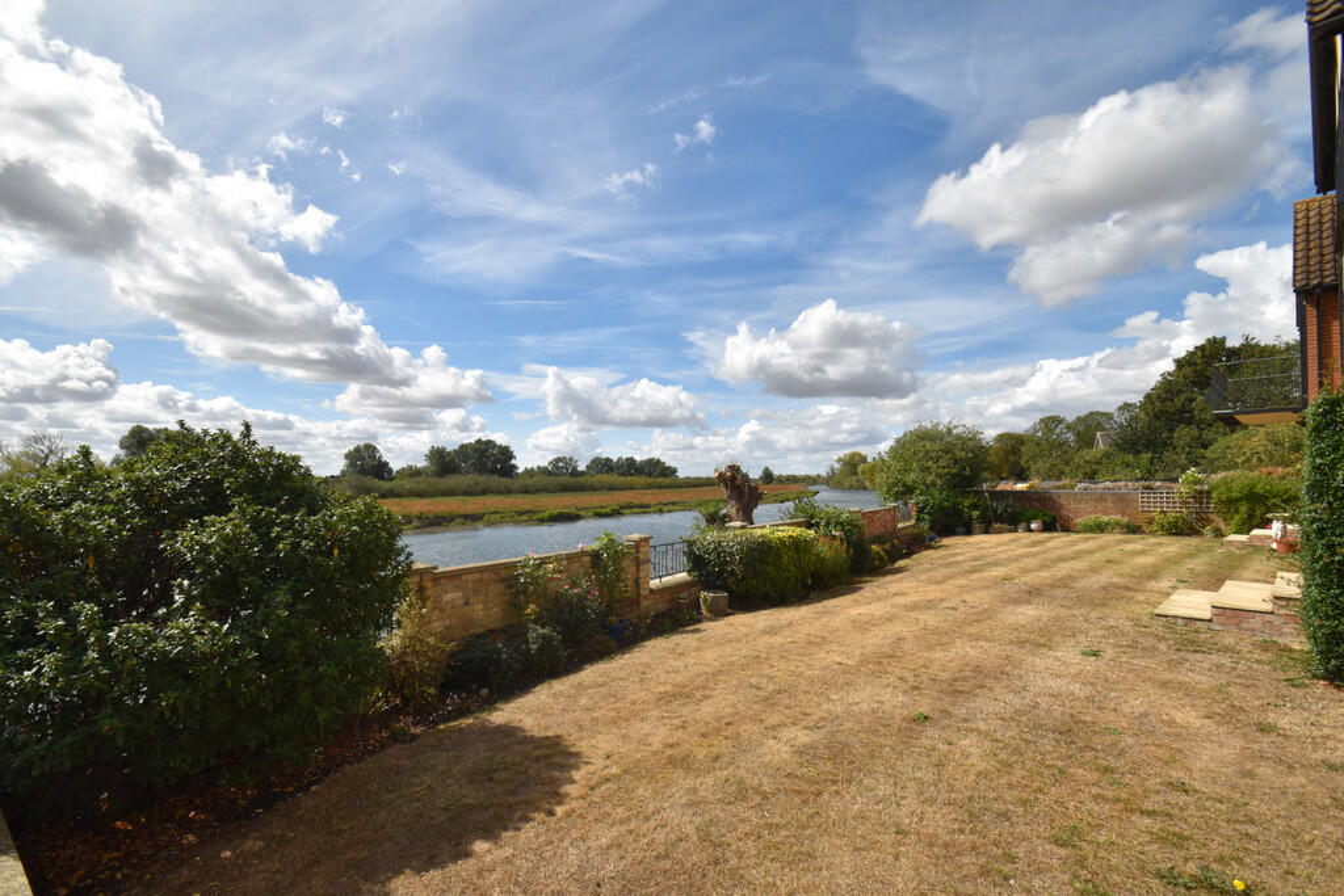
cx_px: 672
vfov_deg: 77.3
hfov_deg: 100.4
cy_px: 448
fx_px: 560
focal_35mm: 15
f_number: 10
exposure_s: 1/200
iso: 100
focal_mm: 10
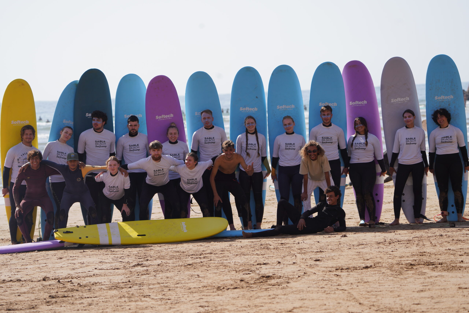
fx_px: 2606
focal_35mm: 200
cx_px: 234
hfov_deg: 10.3
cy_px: 156
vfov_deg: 6.9
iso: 100
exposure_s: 1/400
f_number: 6.3
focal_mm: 200
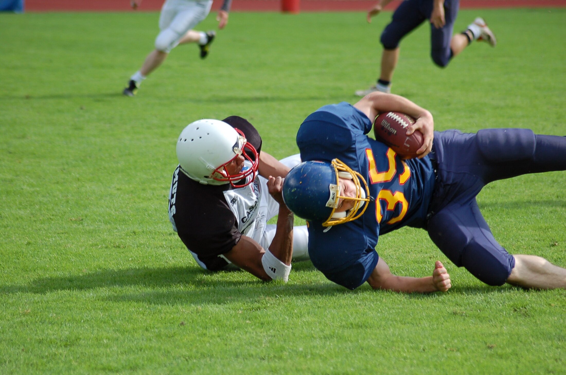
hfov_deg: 9.2
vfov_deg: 6.1
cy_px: 188
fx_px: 3531
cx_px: 283
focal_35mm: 225
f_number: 4.5
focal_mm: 150
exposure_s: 1/1000
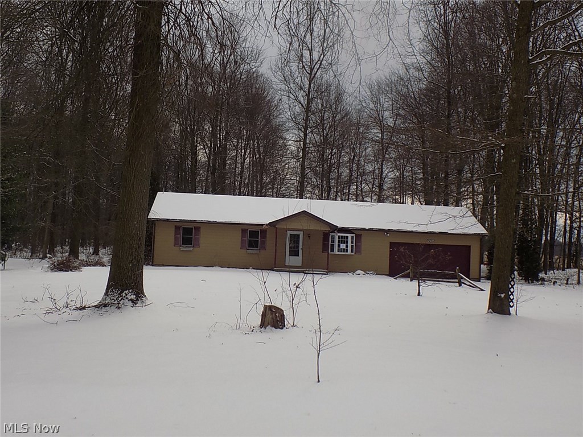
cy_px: 218
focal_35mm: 41
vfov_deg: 35.1
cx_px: 292
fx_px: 691
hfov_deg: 45.8
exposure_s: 1/160
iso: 80
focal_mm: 7.3
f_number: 11.5
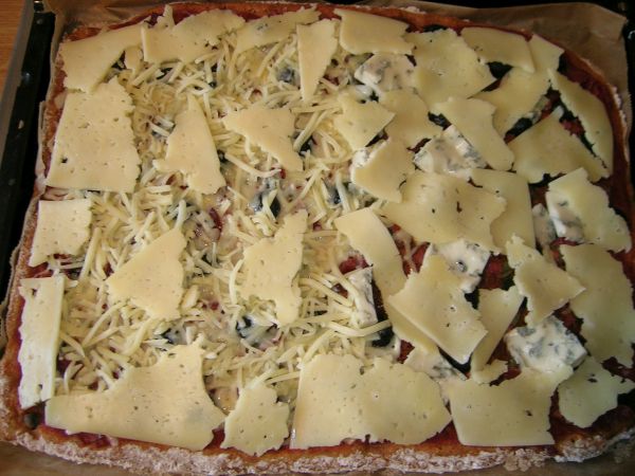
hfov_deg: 52.6
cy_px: 238
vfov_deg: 40.7
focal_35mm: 35
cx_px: 318
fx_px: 642
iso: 50
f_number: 2.8
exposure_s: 1/30
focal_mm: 5.4
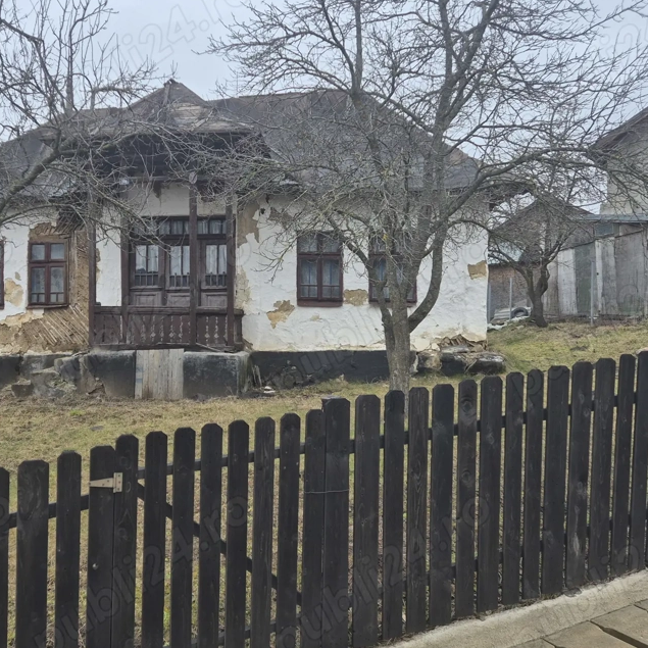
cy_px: 335
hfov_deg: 50.8
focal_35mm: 32
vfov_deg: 51.1
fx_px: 678
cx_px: 260
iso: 80
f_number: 1.8
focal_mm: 5.4
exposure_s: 1/180
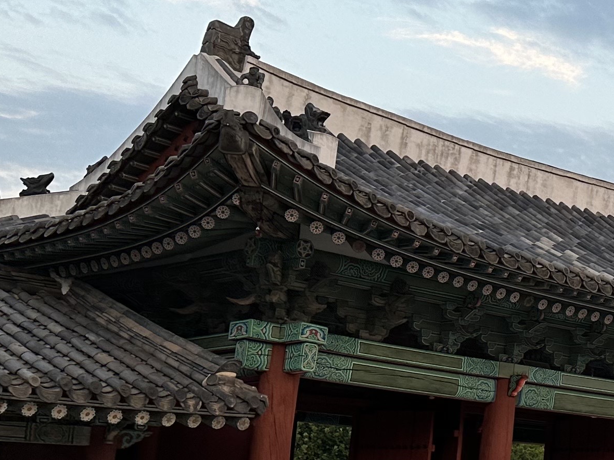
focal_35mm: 82
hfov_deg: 20.2
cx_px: 943
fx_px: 1454
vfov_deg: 18.0
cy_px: 217
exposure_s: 1/121
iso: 64
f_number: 1.78
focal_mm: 6.86
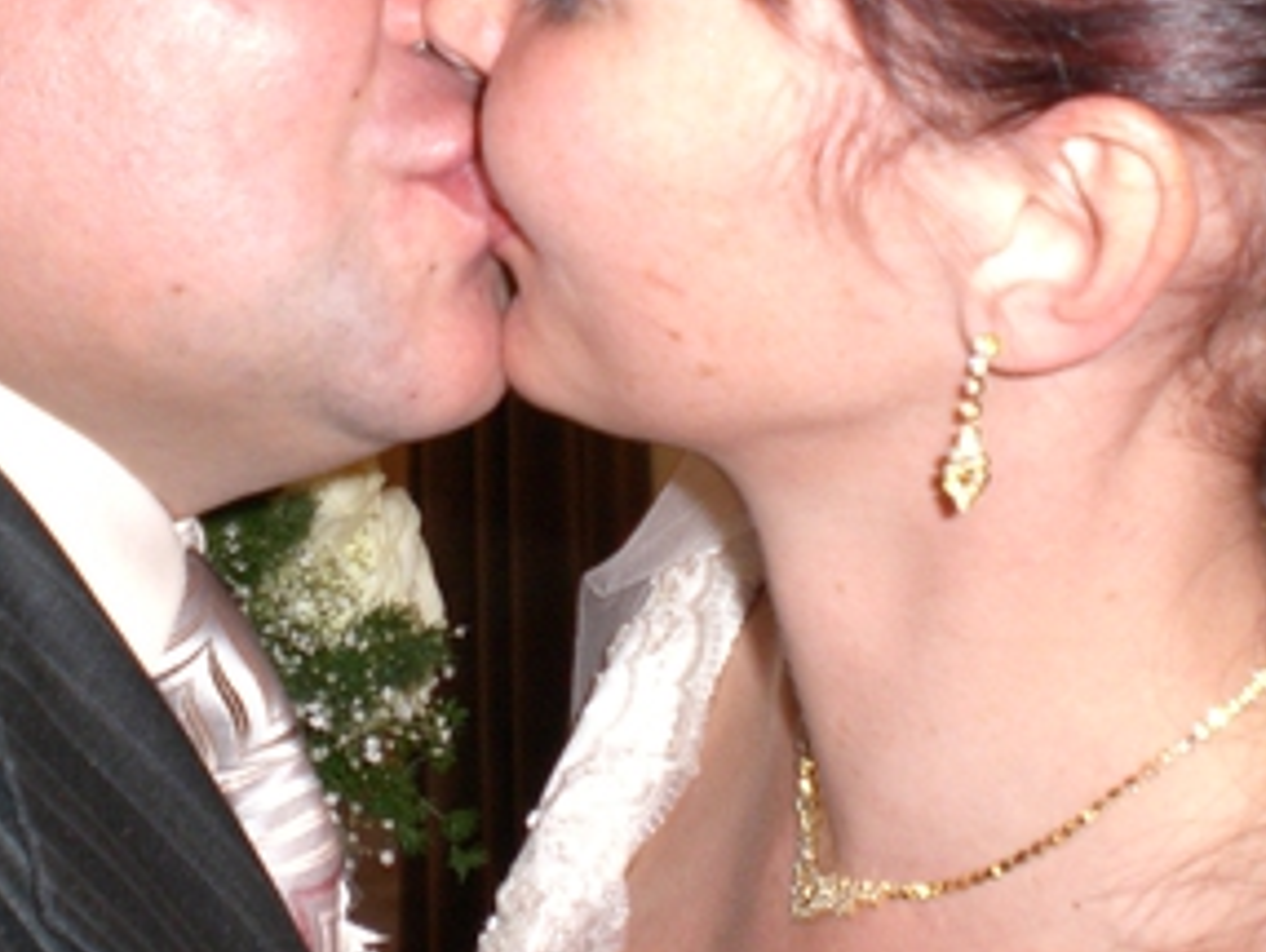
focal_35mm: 73
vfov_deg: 19.7
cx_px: 460
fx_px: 2672
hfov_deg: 26.6
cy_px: 51
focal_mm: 6.3
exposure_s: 1/60
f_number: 3.1
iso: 200
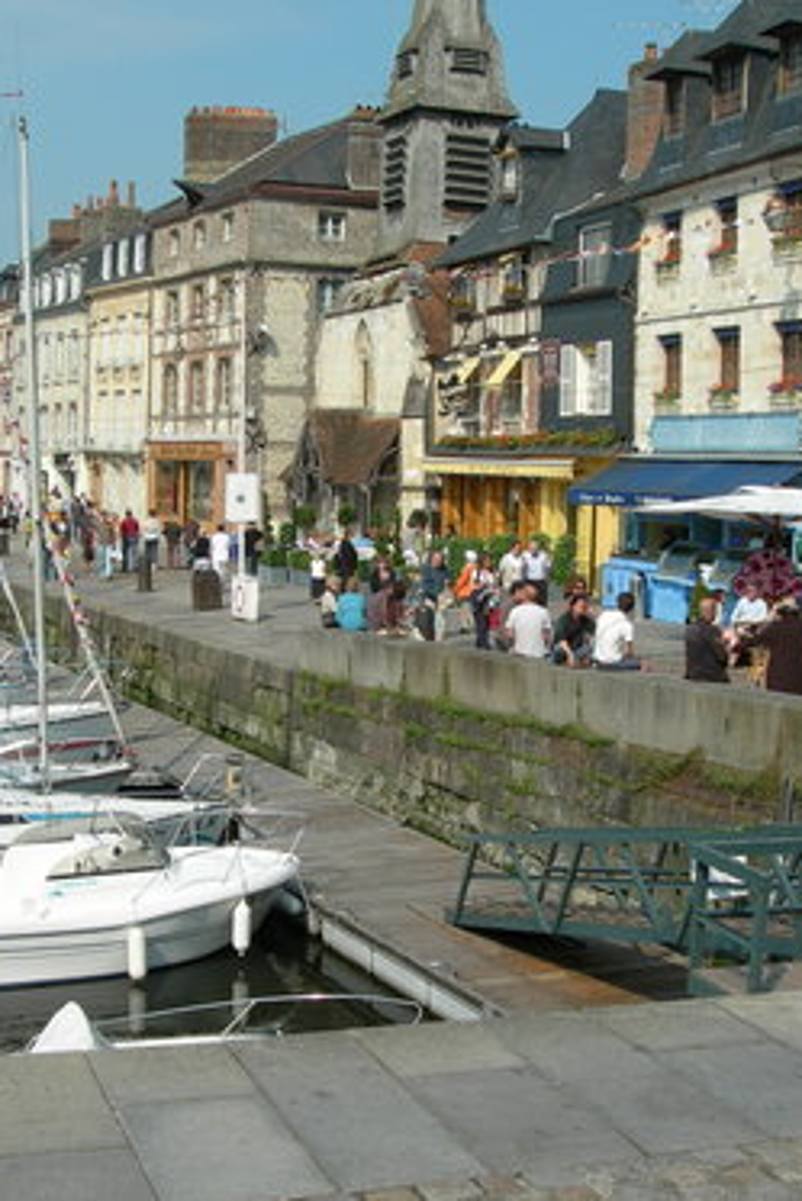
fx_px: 1769
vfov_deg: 37.5
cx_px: 412
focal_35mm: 53
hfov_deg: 25.5
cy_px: 600
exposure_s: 1/702
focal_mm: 7.8
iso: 50
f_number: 4.8
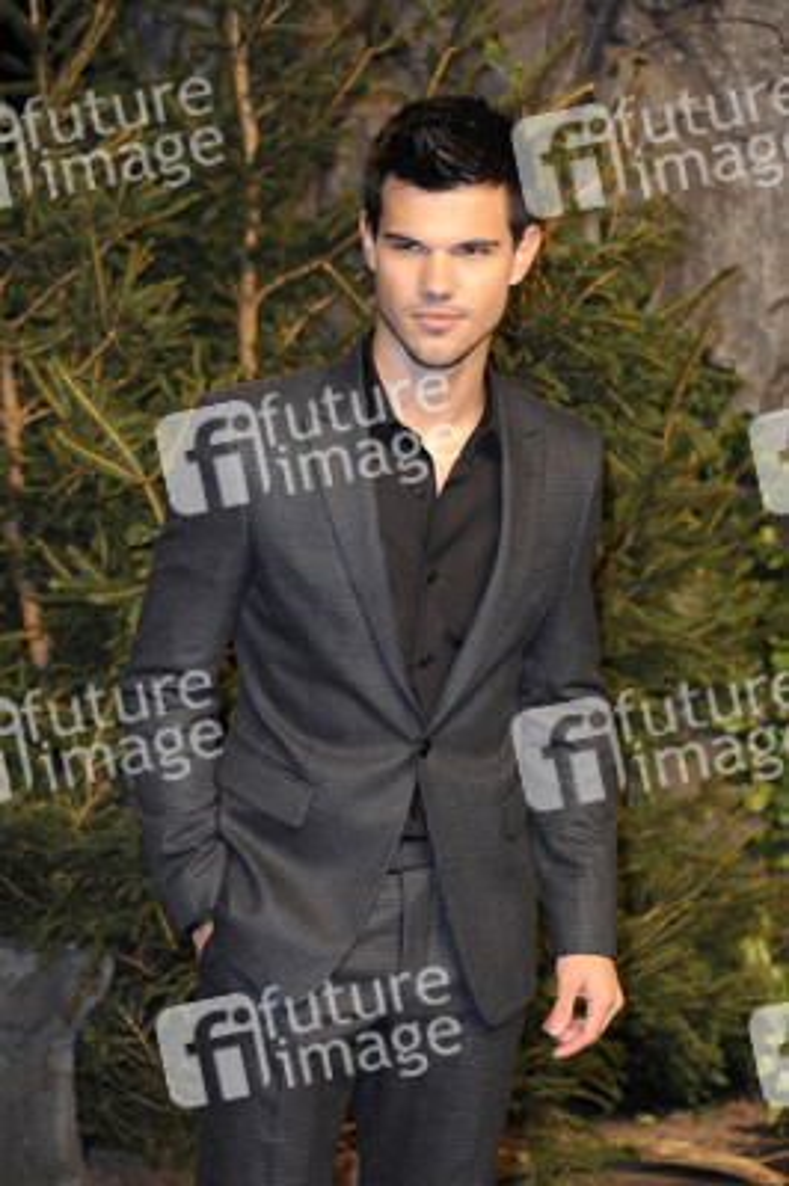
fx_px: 3458
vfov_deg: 19.5
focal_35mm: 105
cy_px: 593
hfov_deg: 13.0
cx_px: 394
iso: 640
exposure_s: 1/80
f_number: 6.3
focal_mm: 105
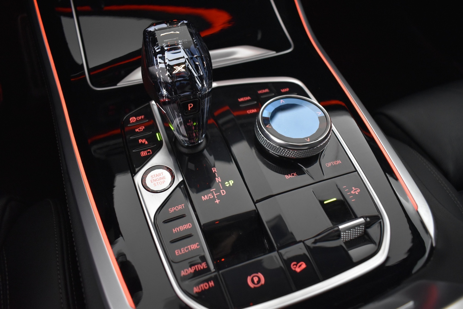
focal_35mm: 27
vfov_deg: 47.9
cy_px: 154
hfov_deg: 67.4
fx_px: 347
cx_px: 232
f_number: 3.5
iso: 1600
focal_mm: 18
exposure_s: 1/30
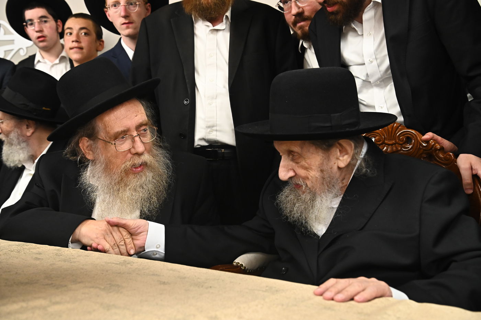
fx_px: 534
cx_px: 240
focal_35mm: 40
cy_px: 160
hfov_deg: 48.5
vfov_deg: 33.4
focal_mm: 40
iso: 3200
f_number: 5.6
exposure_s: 1/200
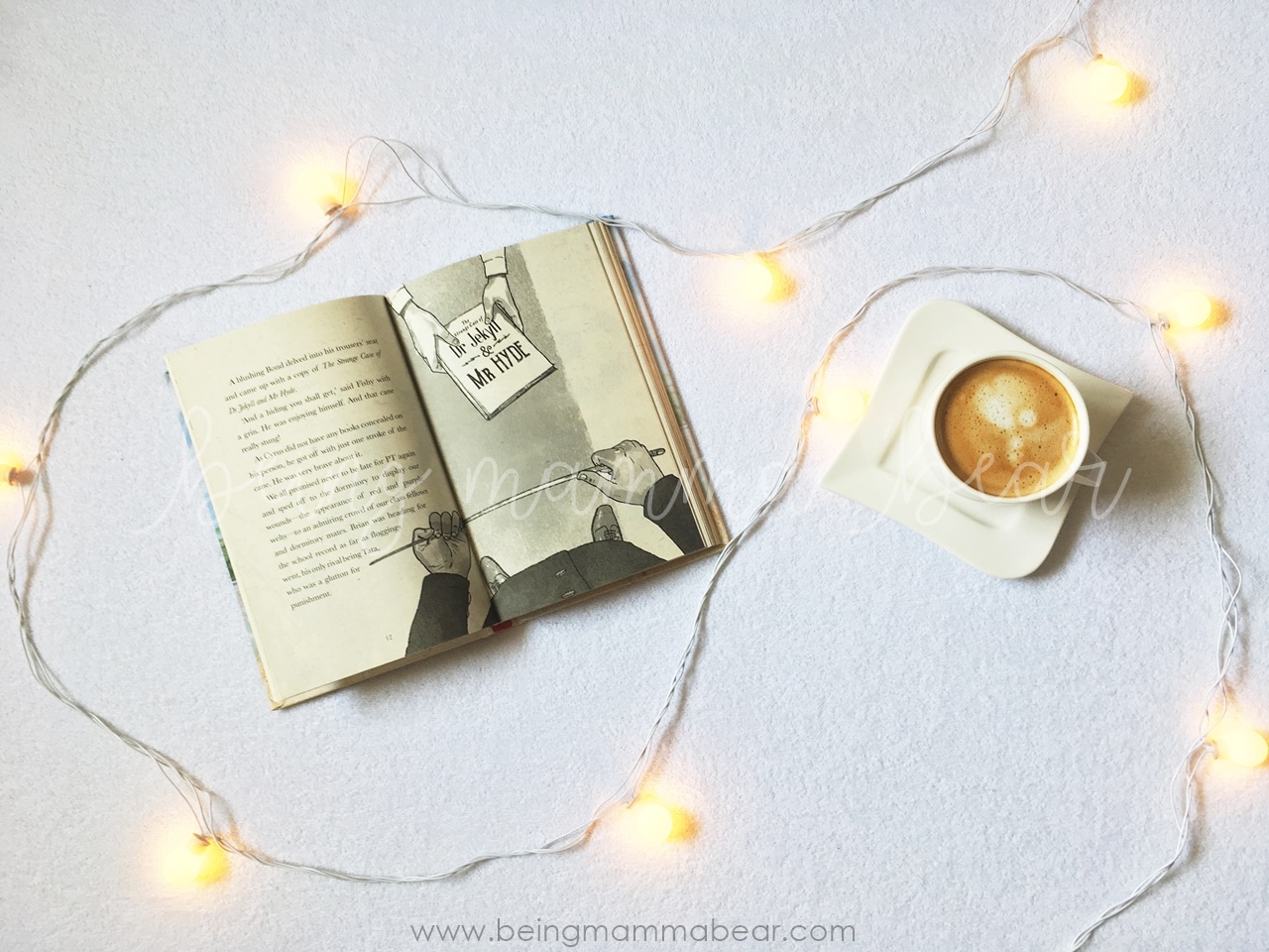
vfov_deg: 48.2
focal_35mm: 29
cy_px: 476
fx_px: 1063
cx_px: 634
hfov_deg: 61.7
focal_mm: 4.15
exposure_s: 1/33
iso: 25
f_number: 2.2
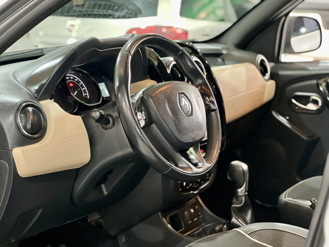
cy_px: 124
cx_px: 164
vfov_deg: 19.1
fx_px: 732
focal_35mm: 77
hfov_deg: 25.3
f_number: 2.8
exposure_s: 1/15
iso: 800
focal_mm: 9
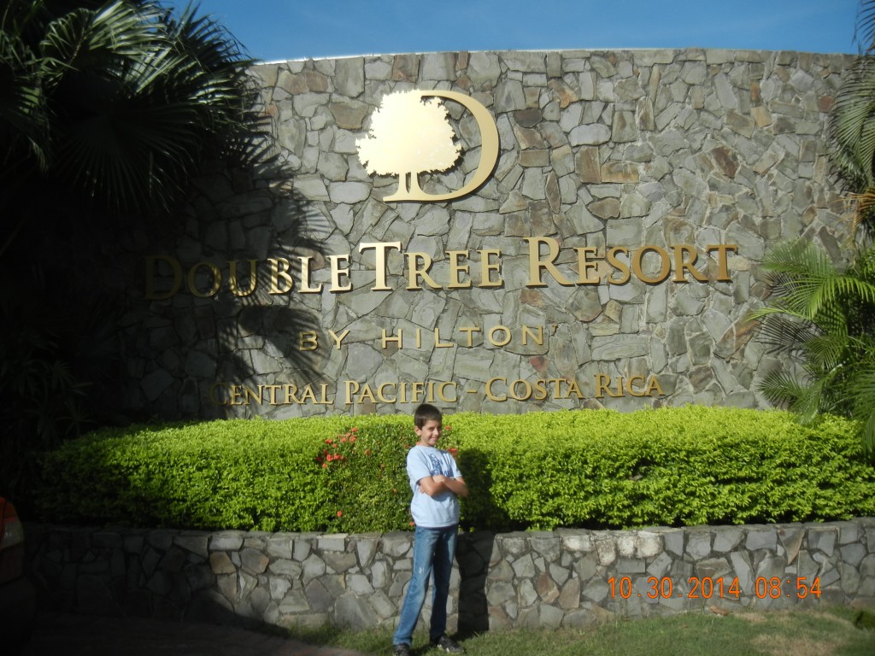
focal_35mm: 30
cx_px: 438
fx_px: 758
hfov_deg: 60.0
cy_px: 328
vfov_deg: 46.8
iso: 160
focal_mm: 5.4
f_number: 7
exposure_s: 1/524
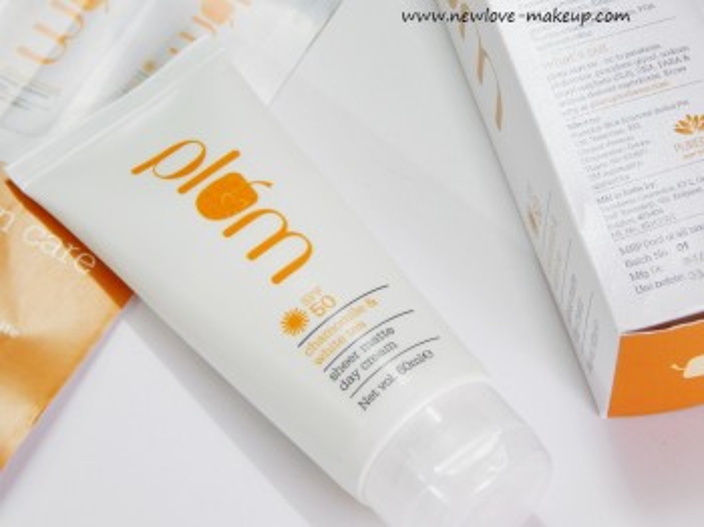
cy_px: 264
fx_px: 2683
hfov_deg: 15.0
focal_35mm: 132
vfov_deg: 11.2
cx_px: 352
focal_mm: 23.4
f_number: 4.8
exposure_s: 1/15
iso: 450
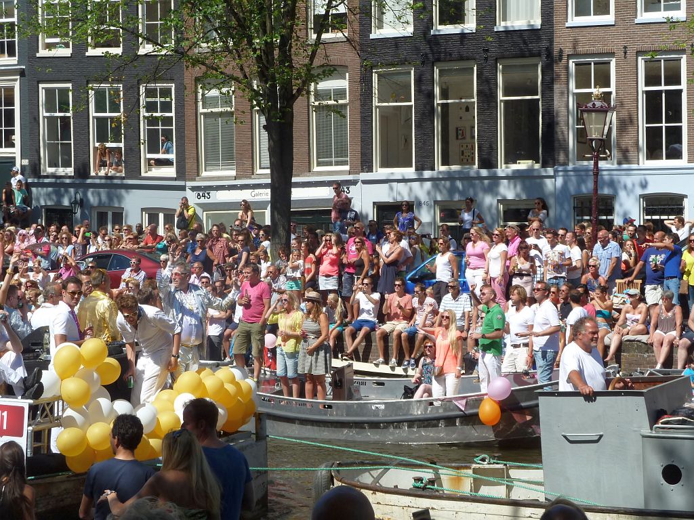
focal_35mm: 78
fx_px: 1564
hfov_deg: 25.0
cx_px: 347
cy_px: 260
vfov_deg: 18.9
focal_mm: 12.8
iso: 80
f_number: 4.5
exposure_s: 1/400
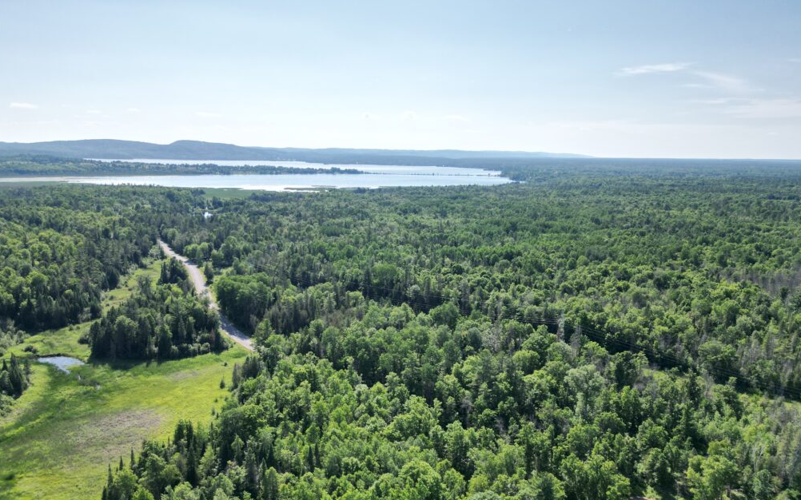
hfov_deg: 70.4
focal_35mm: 26
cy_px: 280
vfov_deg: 47.5
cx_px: 404
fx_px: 568
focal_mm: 6.72
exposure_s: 1/4000
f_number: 1.7
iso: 100
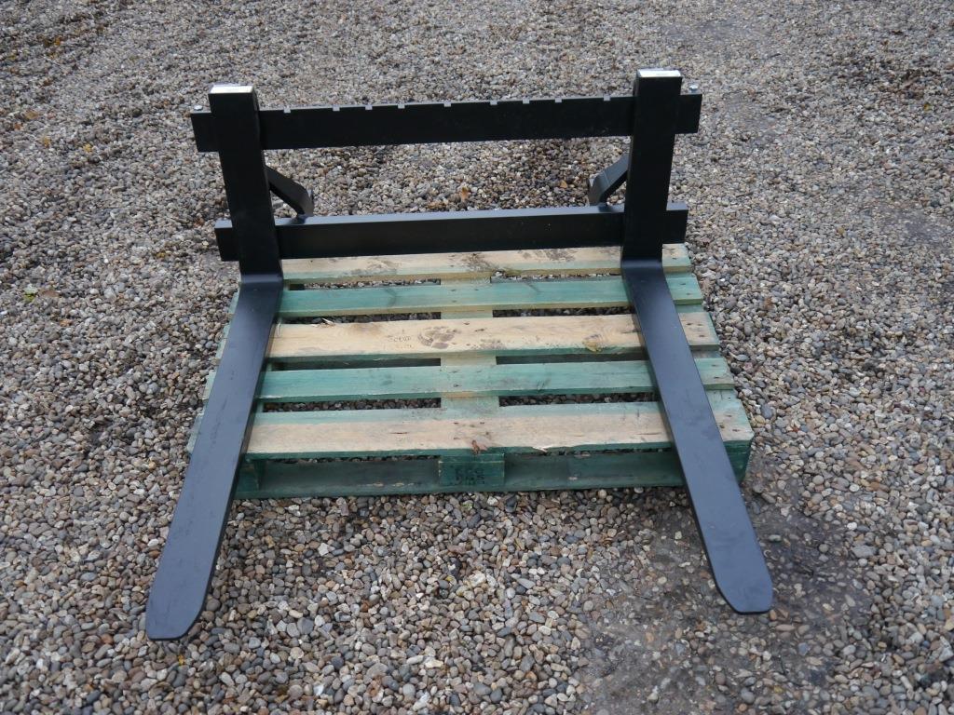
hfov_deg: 51.4
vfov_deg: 39.7
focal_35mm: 36
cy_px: 358
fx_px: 992
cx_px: 477
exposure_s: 1/60
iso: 400
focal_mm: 18
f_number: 4.1
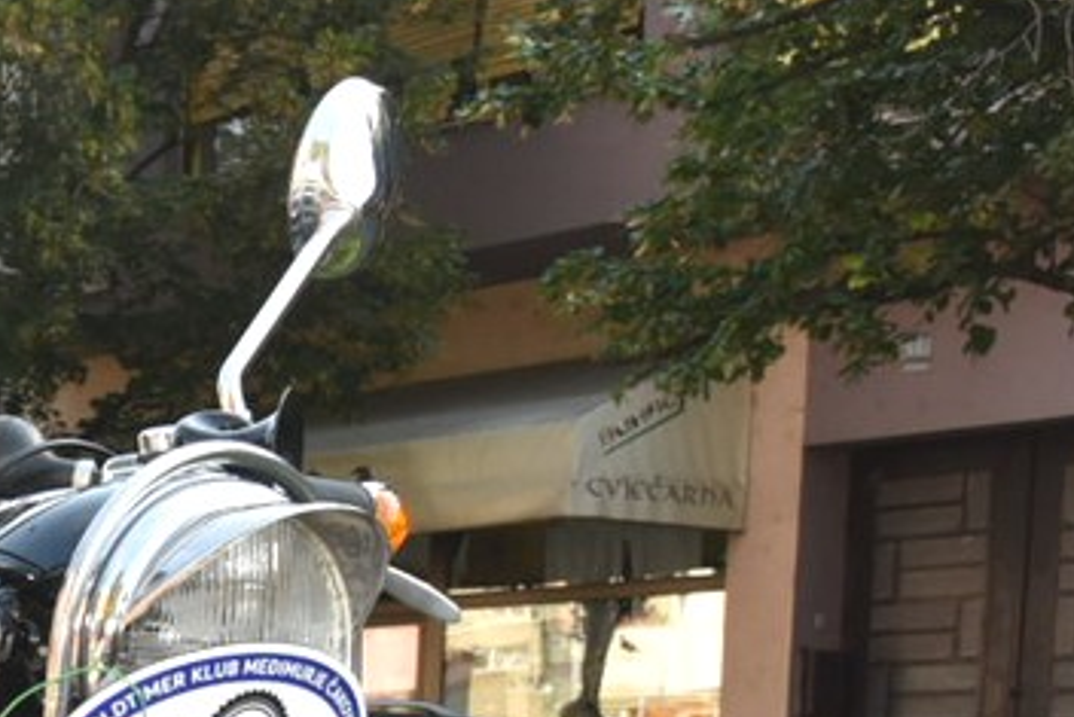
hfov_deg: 15.6
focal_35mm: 115
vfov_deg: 11.3
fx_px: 3432
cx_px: -787
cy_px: 1181
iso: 400
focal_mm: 30
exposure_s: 1/200
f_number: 8
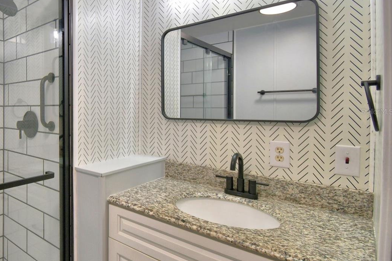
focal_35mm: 23
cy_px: 112
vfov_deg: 54.9
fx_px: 250
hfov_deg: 70.5
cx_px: 94
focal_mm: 10
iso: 360
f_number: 4.5
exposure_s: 1/125
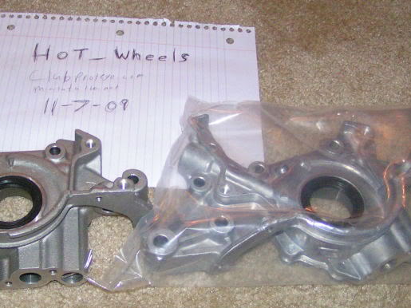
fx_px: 700
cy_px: 150
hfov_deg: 32.4
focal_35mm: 59
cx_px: 128
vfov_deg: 24.8
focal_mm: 5.8
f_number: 2.8
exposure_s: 1/40
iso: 200
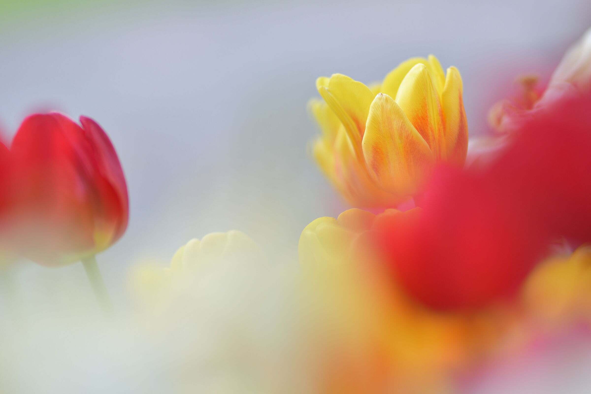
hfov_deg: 16.1
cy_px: 197
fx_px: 2085
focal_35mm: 127
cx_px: 296
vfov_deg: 10.8
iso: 100
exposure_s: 1/800
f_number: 1.4
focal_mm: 85
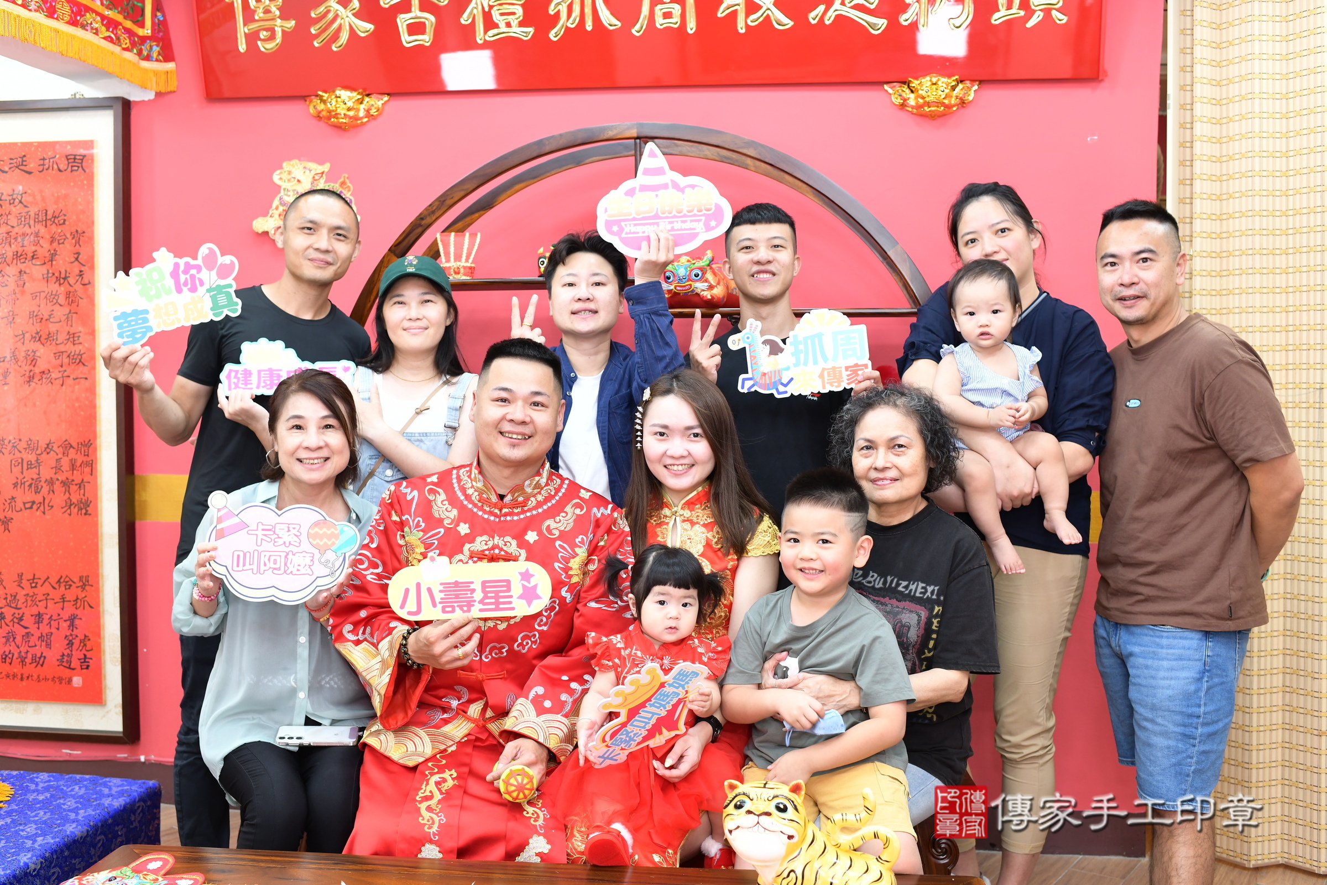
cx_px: 664
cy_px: 442
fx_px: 1290
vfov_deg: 37.9
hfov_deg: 54.4
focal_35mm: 35
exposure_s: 1/160
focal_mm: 35
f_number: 4.5
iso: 800
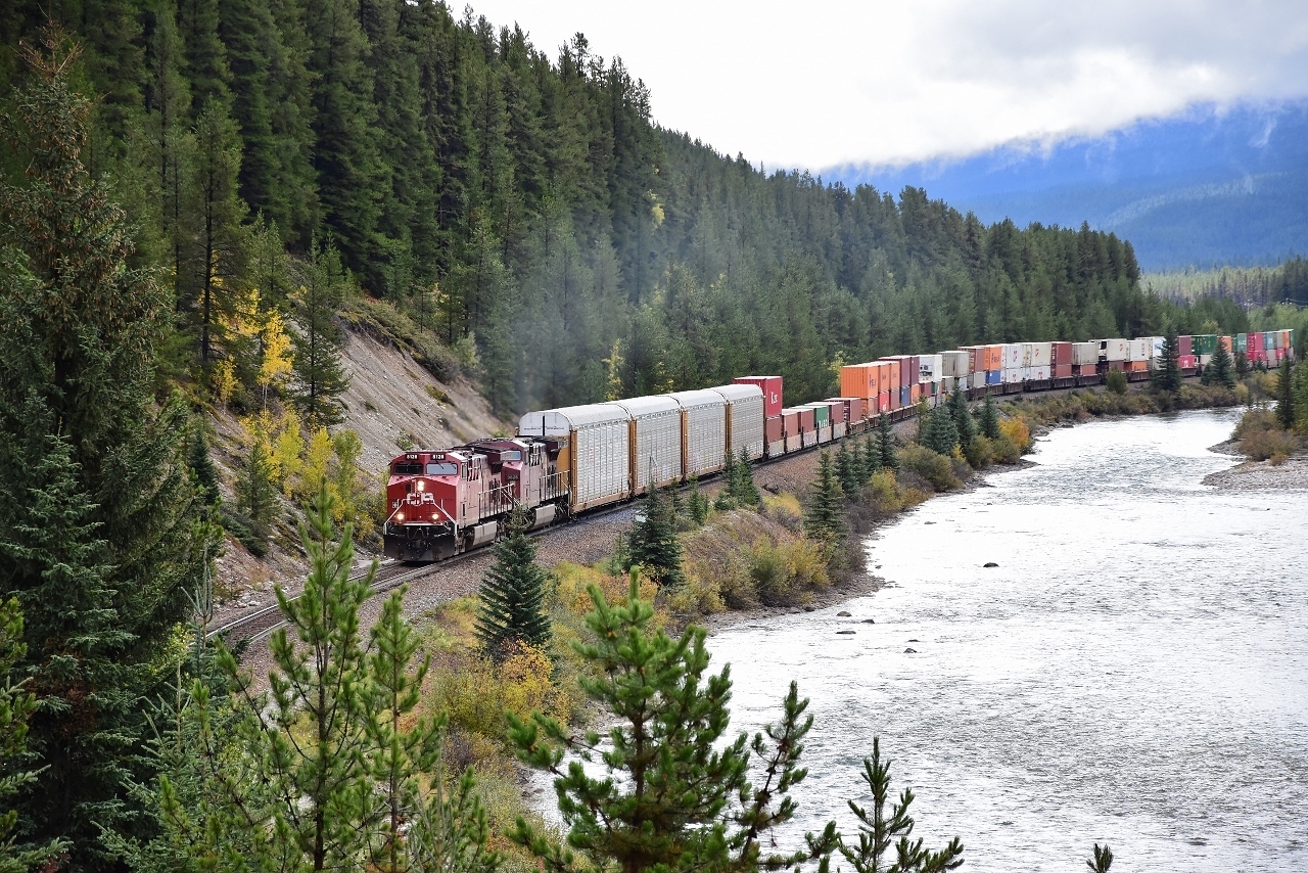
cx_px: 654
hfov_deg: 13.0
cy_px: 436
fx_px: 5723
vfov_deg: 8.7
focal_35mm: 158
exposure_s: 1/1250
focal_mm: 105
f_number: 6.3
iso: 800
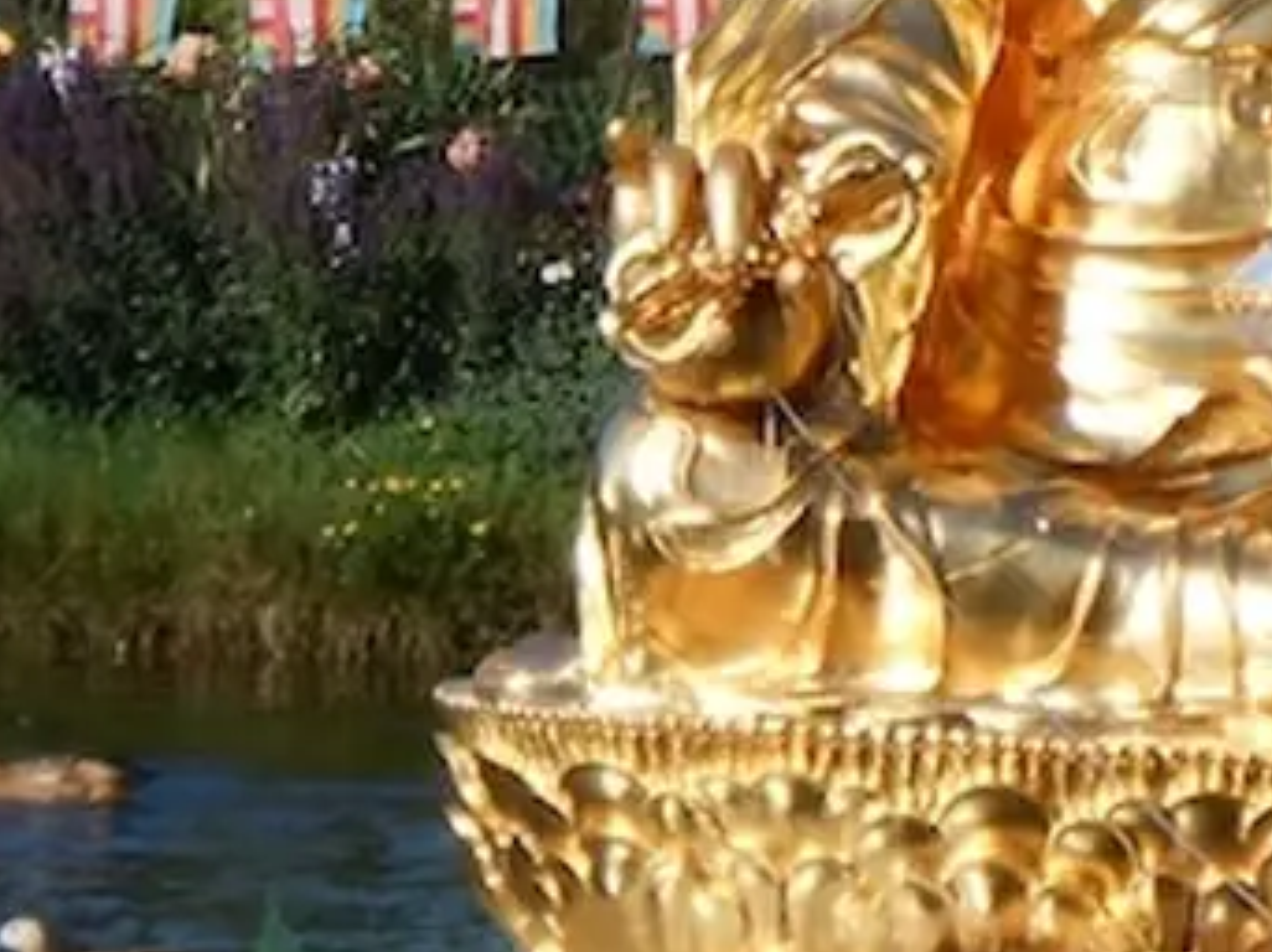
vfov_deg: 3.5
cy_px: -335
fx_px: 15349
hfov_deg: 4.7
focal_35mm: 418
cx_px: 1227
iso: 80
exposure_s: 1/500
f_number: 5.5
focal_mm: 21.2
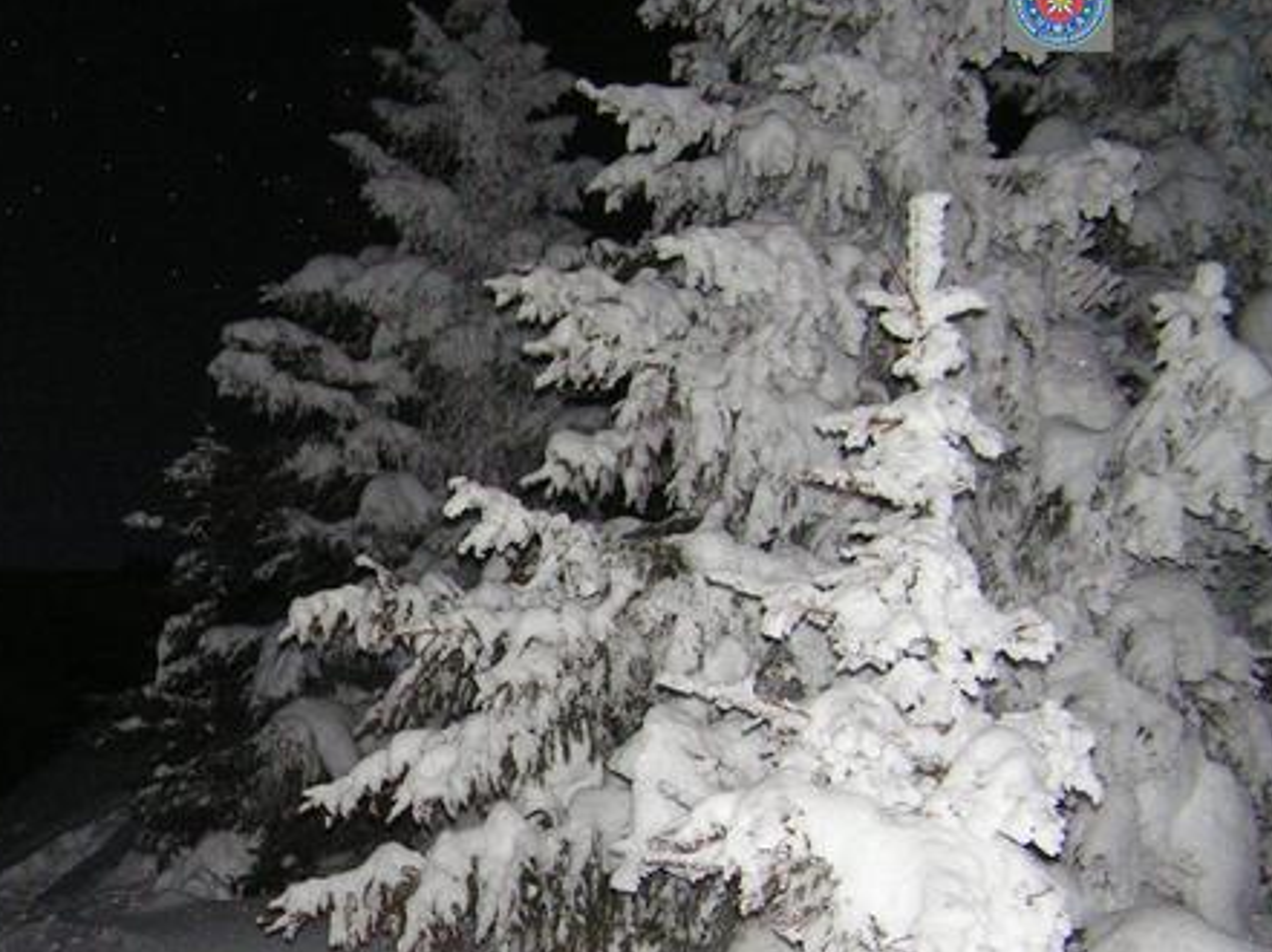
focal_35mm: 69
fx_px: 2533
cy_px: 715
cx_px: 141
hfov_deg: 27.2
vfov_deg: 21.1
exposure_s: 1/40
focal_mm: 6.3
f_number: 2.8
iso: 200
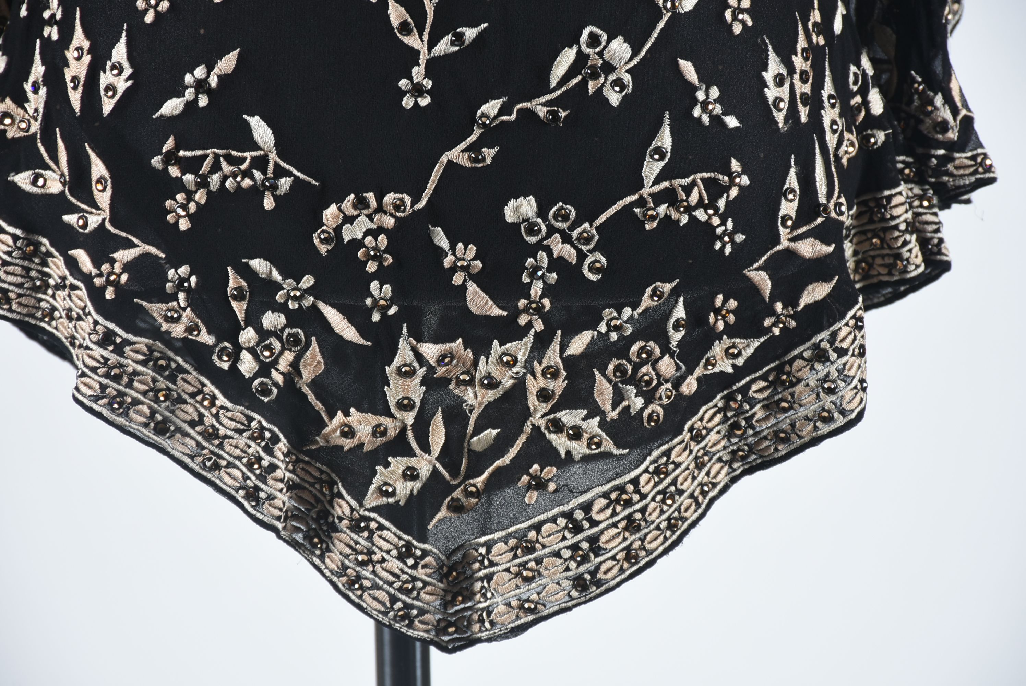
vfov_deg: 6.6
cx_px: 513
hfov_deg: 9.8
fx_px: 5989
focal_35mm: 210
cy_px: 343
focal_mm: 140
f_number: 9
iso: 200
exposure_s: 1/125
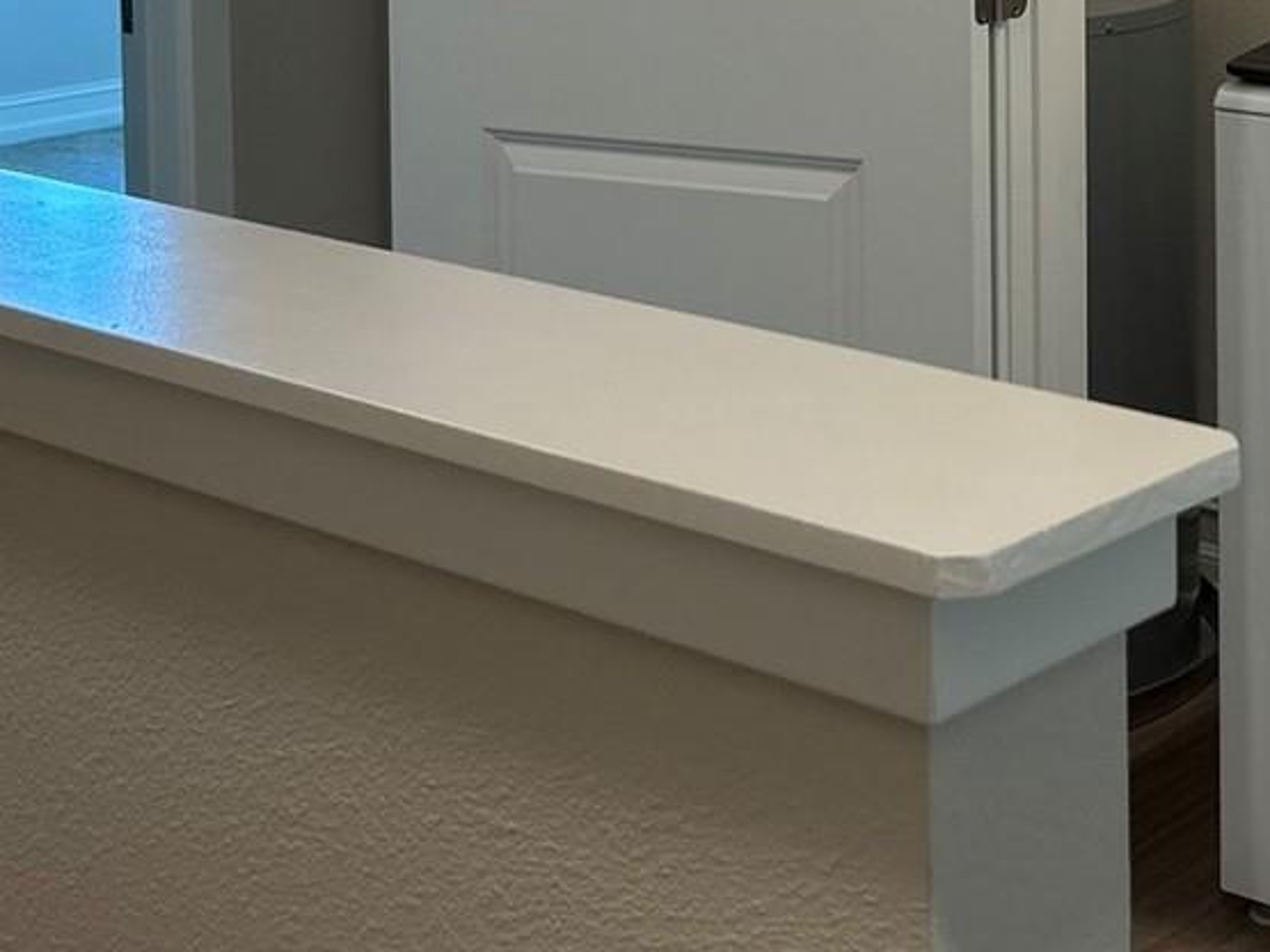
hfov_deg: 25.2
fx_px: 2751
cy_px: -256
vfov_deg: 18.4
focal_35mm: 75
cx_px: 1153
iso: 64
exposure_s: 1/60
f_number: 1.5
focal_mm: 5.7
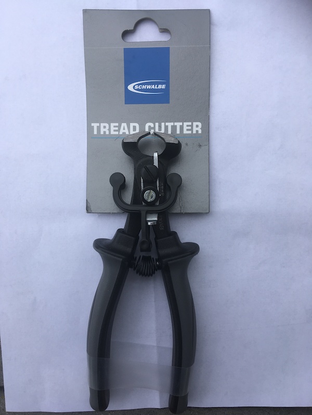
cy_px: 208
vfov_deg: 61.7
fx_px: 349
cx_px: 156
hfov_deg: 48.2
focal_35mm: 29
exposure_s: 1/1672
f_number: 2.2
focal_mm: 4.15
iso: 25
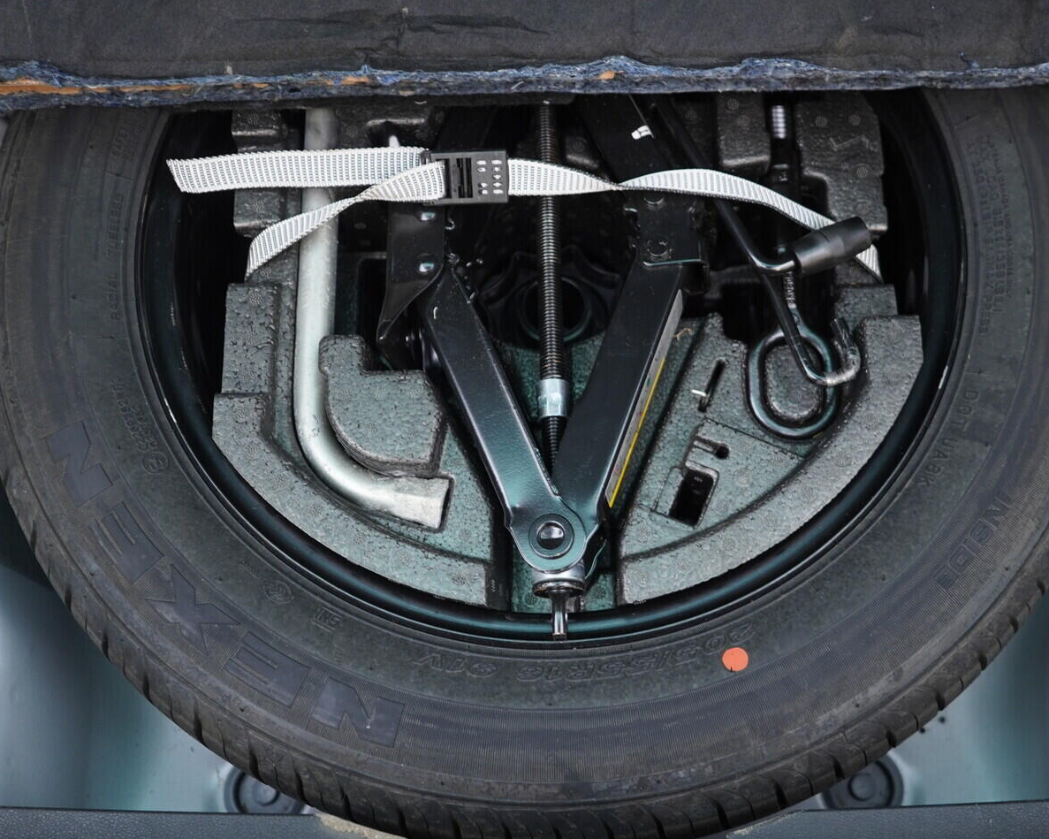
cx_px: 555
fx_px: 1273
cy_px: 416
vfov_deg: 36.5
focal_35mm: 41
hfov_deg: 44.8
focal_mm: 24
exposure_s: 1/40
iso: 320
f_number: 2.8
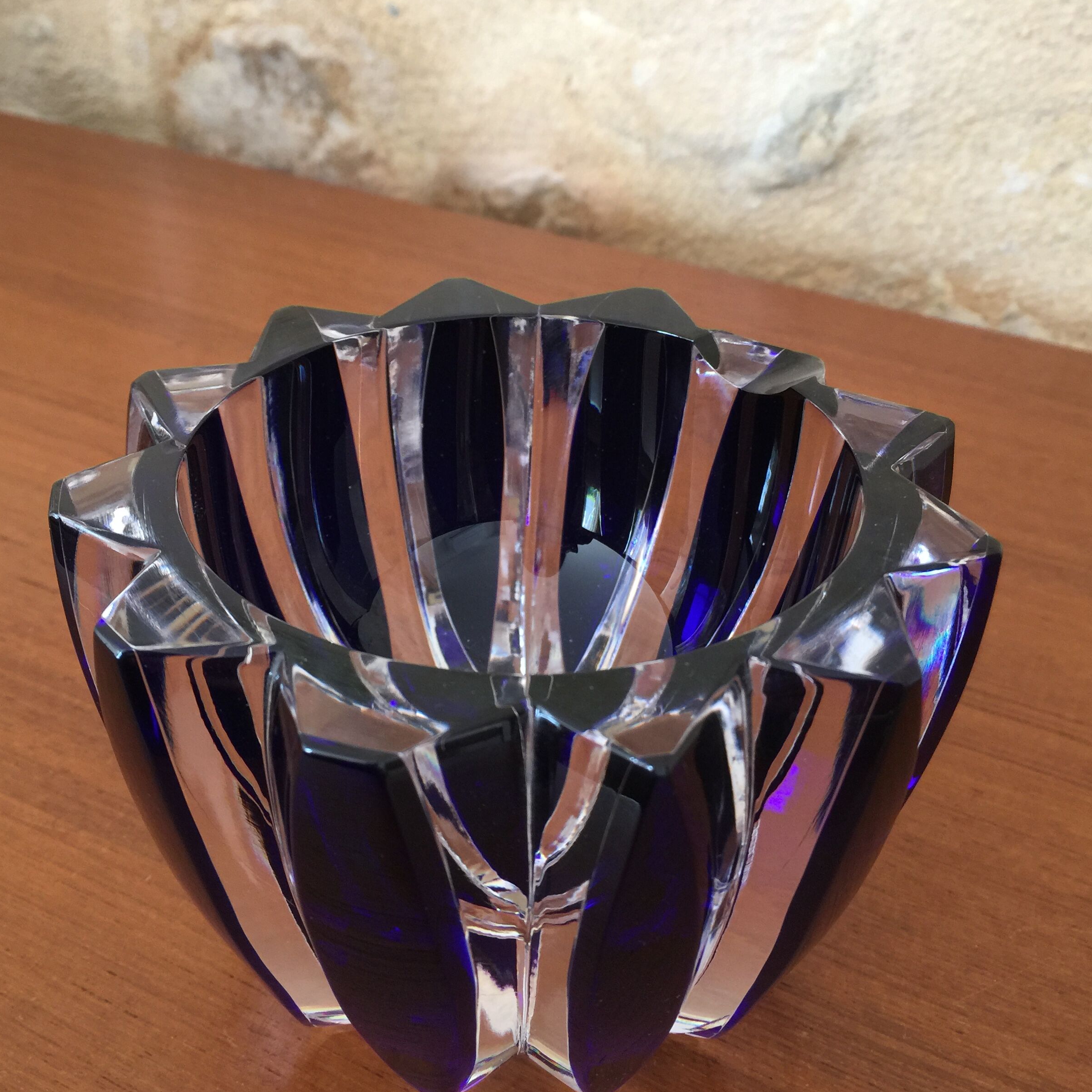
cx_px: 543
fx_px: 1249
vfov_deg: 47.1
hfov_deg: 47.2
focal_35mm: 35
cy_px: 610
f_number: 2.2
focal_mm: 4.15
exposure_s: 1/33
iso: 64
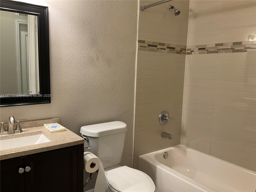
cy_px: 96
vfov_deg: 48.2
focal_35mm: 29
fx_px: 214
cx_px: 128
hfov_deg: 61.7
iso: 100
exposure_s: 1/60
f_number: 1.8
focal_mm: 3
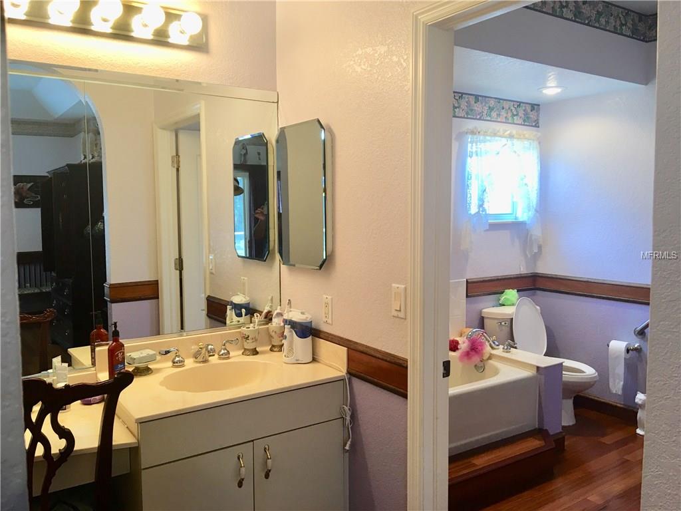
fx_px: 571
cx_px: 340
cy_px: 256
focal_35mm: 29
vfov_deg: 48.2
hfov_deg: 61.7
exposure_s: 1/15
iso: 25
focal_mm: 4.15
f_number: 2.2
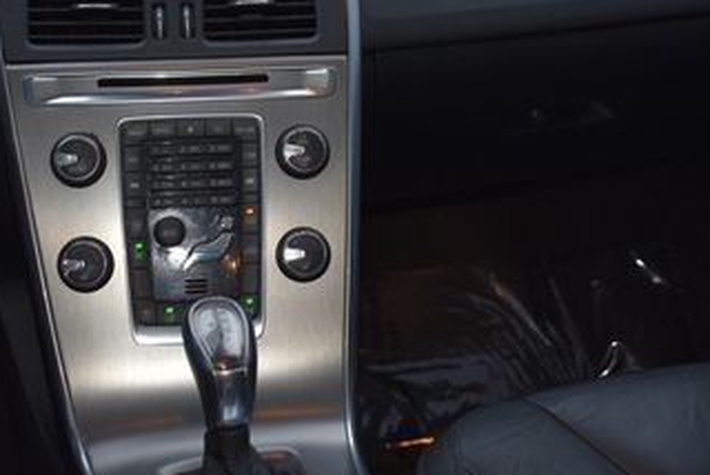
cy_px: 148
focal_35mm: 75
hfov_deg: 27.0
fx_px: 1480
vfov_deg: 18.2
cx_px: 377
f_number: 4
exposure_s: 1/60
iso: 450
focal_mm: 25
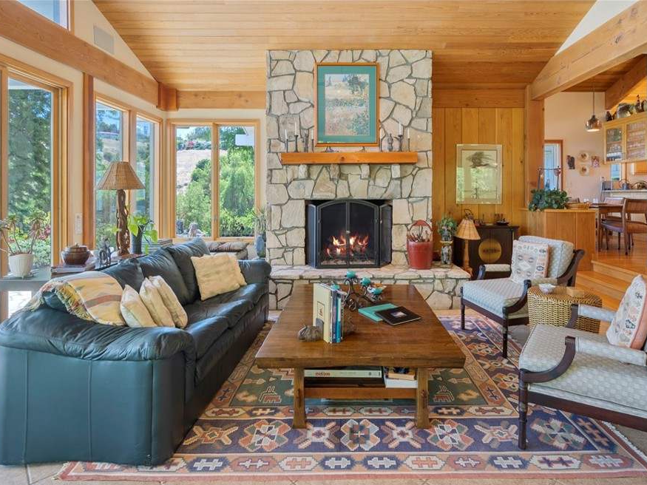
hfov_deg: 87.6
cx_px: 347
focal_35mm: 18
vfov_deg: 71.6
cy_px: 252
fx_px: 336
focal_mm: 16
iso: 100
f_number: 10
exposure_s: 1.3
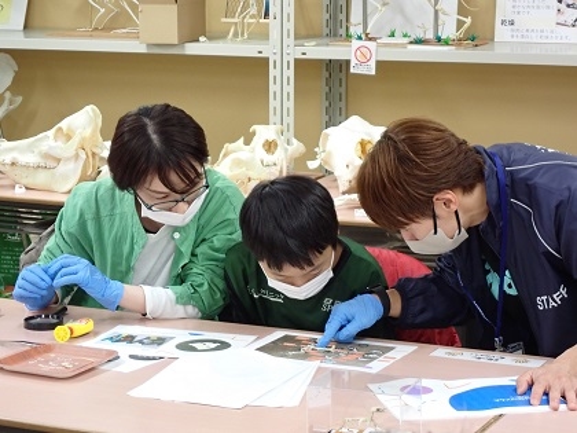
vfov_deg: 14.8
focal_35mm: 100
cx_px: 288
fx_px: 1667
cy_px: 216
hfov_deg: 19.6
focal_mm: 18
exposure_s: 1/80
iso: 800
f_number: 4.9
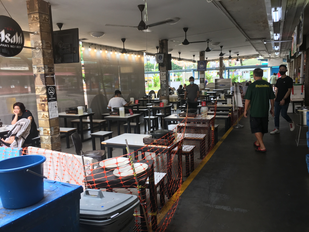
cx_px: 154
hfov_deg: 61.7
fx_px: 259
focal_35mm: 29
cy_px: 116
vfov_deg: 48.2
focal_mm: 4.15
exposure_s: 1/100
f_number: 2.2
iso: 40
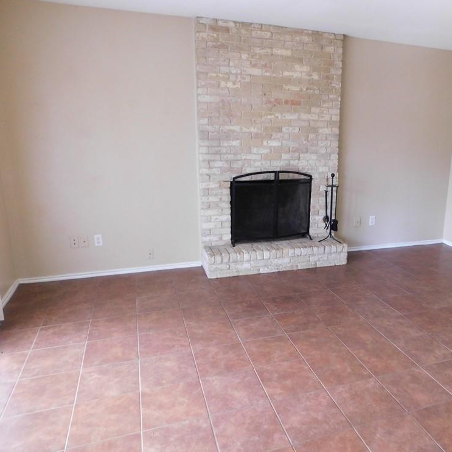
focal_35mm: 28
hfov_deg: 56.2
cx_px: 298
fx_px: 414
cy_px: 219
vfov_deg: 57.3
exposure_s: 1/20
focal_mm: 4
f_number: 3
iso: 400
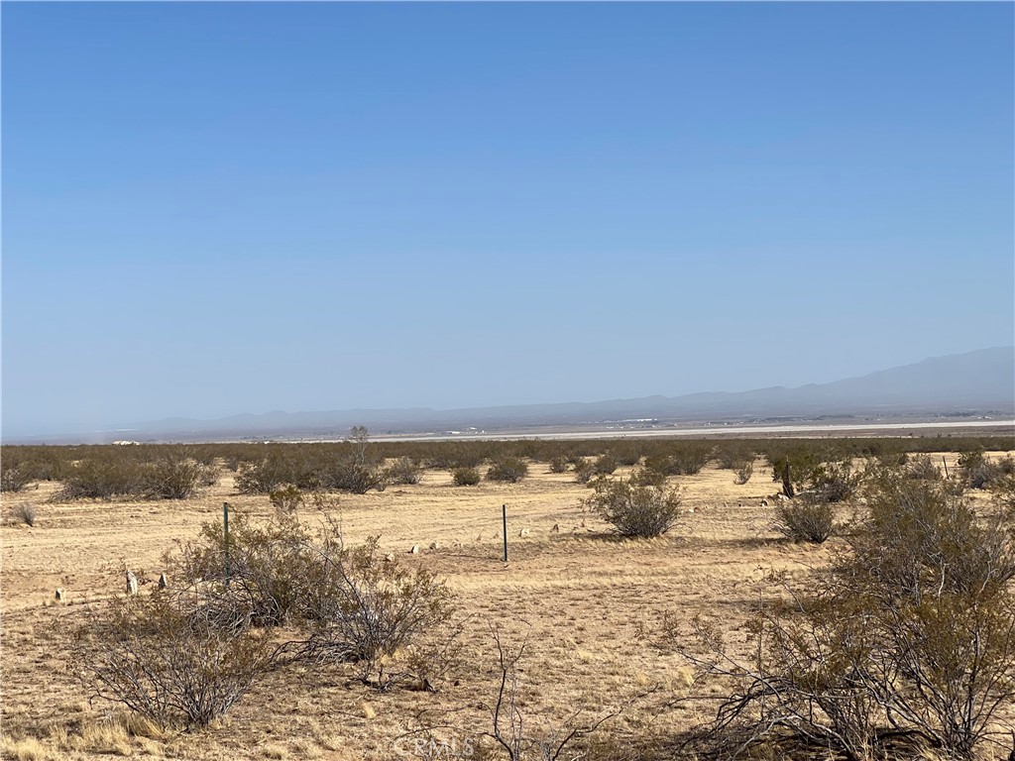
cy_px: 380
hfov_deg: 30.3
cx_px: 508
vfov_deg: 22.9
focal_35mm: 64
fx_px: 1877
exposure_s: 1/2801
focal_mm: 7.5
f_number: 2.2
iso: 32
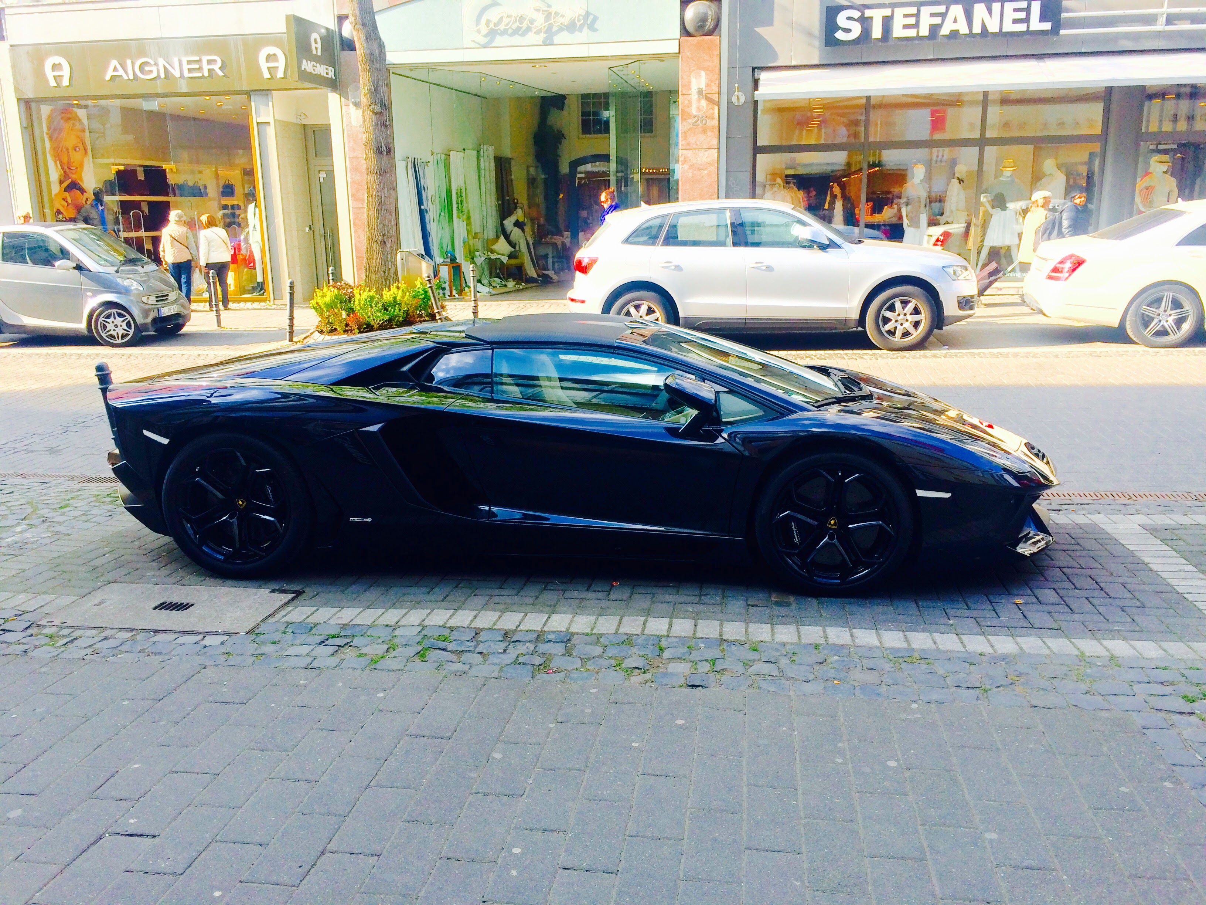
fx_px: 1010
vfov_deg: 48.2
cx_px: 603
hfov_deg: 61.7
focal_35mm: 29
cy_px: 452
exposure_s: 1/414
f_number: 2.2
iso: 32
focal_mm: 4.15
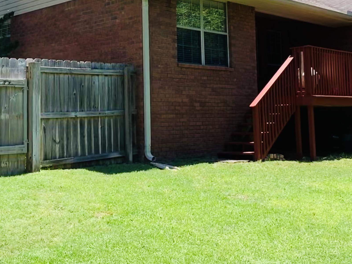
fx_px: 498
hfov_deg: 38.9
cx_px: 164
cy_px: 61
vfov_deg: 29.1
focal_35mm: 49
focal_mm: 4.25
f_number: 1.8
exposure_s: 1/1011
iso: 25
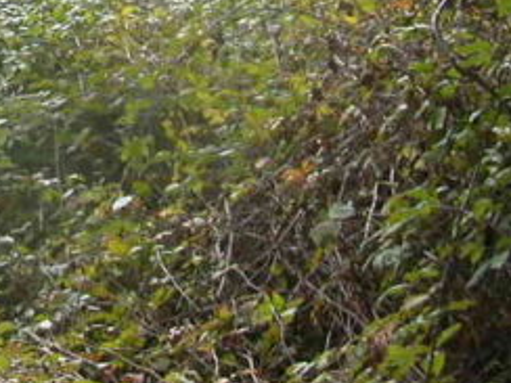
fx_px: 1565
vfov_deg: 13.3
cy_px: -158
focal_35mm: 106
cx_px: -218
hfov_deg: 17.0
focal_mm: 5.6
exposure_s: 1/260
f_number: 2.7
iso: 100
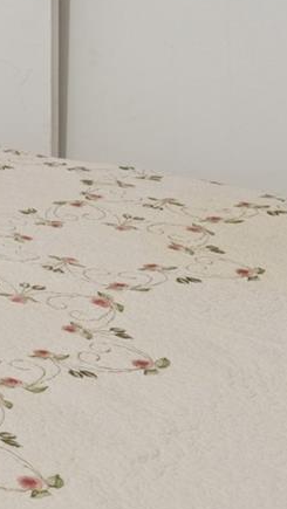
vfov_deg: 25.9
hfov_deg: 9.4
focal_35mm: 74
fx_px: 1000
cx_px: -726
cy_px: -80
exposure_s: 1/3
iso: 640
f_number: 14
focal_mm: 15
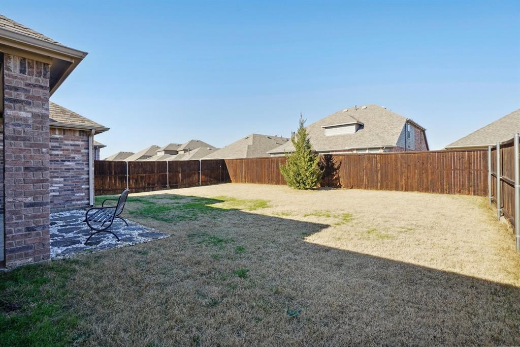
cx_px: 260
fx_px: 231
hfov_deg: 96.8
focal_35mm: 16
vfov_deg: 73.7
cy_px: 174
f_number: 6.3
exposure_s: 1/160
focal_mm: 16
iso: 320
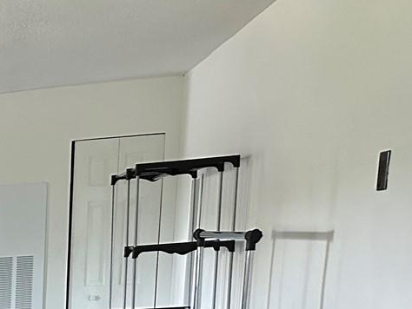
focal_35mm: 81
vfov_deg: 16.1
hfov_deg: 19.6
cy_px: 514
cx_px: -272
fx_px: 965
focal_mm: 6.86
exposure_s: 1/60
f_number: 1.78
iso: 640
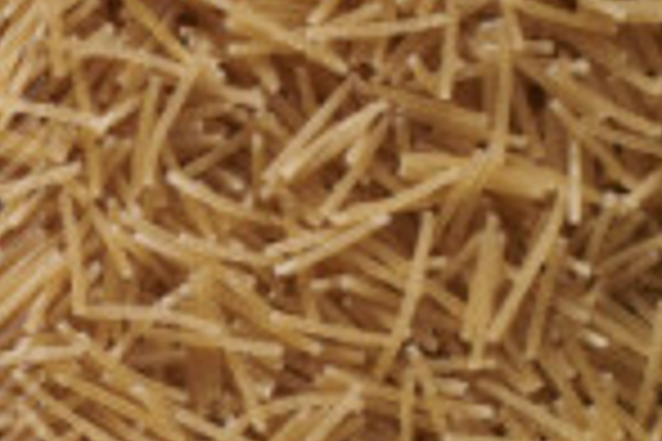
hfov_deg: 7.0
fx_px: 5020
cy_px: 450
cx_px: -1081
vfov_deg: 5.0
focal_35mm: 273
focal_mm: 50
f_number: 8
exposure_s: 1/100
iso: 160
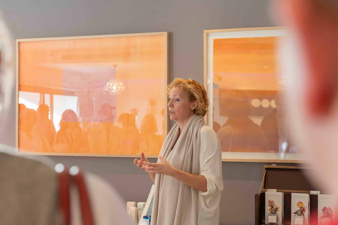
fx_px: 498
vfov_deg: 25.5
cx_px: 169
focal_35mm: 53
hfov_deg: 37.5
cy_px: 112
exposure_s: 1/125
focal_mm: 53.1
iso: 1000
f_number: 4
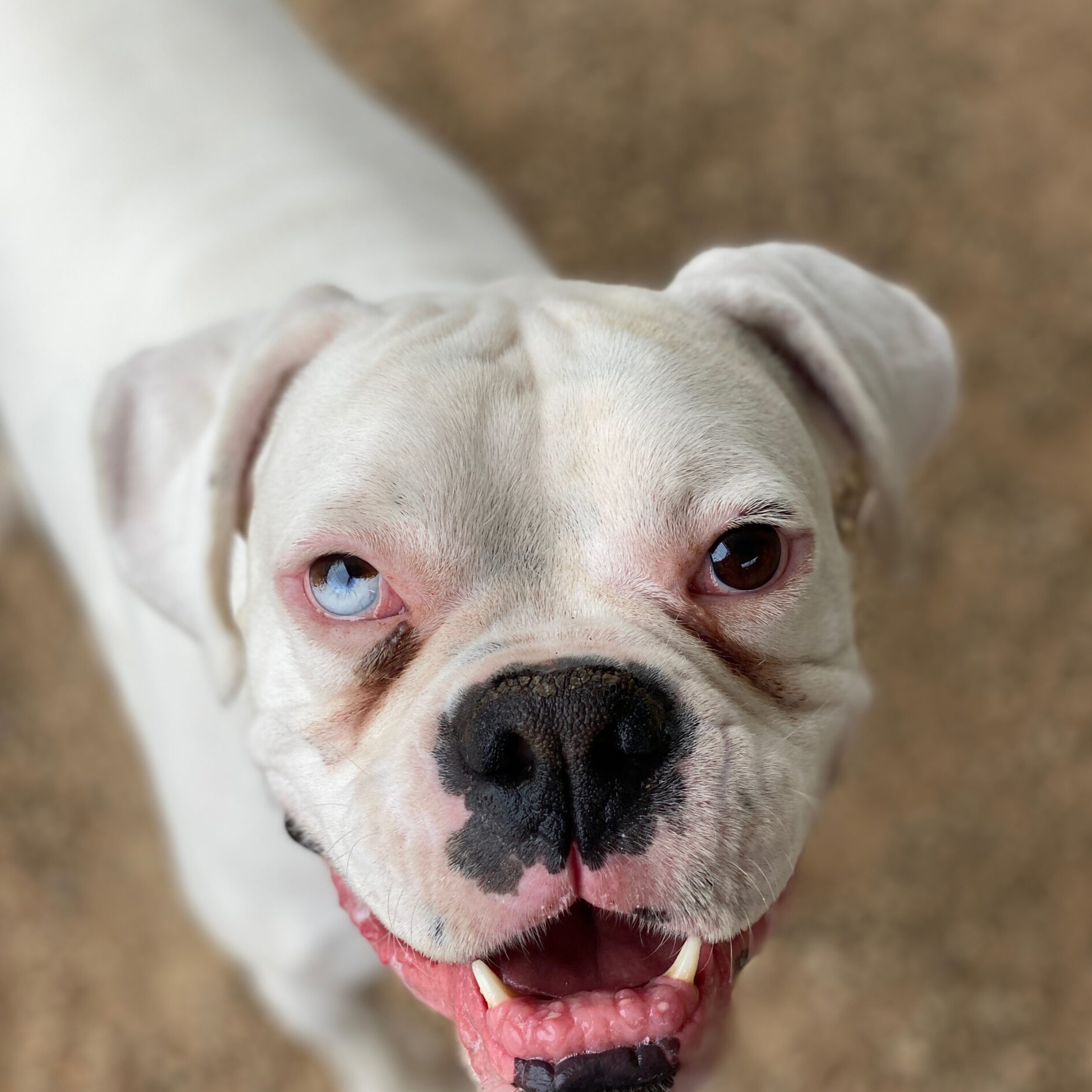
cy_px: 599
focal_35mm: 62
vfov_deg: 27.7
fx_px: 2213
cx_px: 544
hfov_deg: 27.7
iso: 20
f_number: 2
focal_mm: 6
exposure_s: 1/229
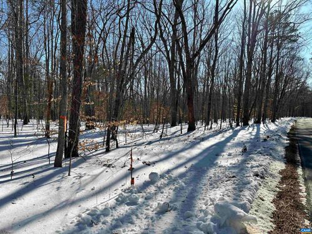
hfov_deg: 71.6
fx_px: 216
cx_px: 156
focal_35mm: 24
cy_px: 117
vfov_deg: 56.8
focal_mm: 6.86
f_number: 1.78
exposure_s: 1/4762
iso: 80
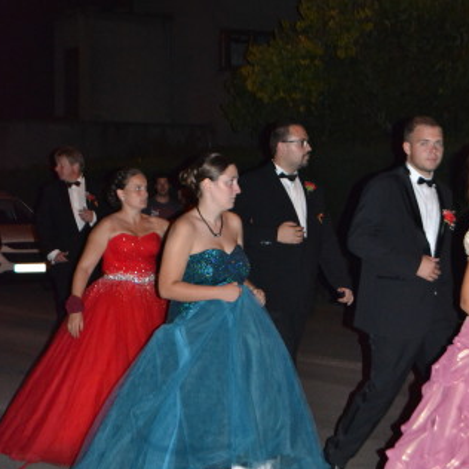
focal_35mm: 107
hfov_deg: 16.3
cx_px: 236
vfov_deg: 16.3
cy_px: 285
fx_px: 1635
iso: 3200
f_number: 5.6
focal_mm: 55
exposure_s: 1/60
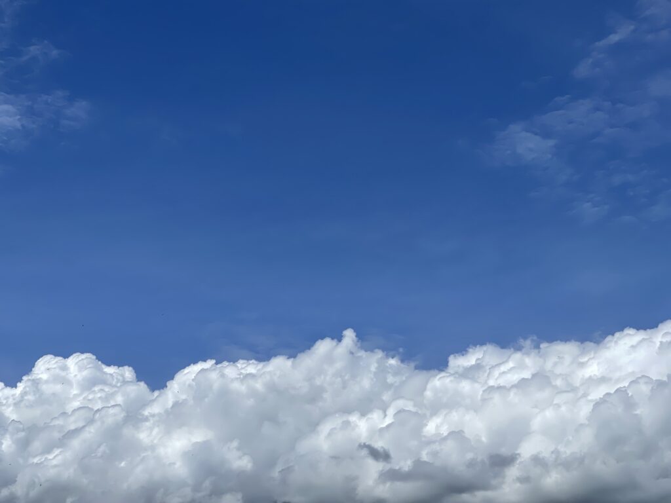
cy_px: 252
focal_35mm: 64
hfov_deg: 30.3
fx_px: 1241
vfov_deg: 22.9
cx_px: 336
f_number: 2.2
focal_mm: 7.5
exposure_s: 1/2732
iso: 20
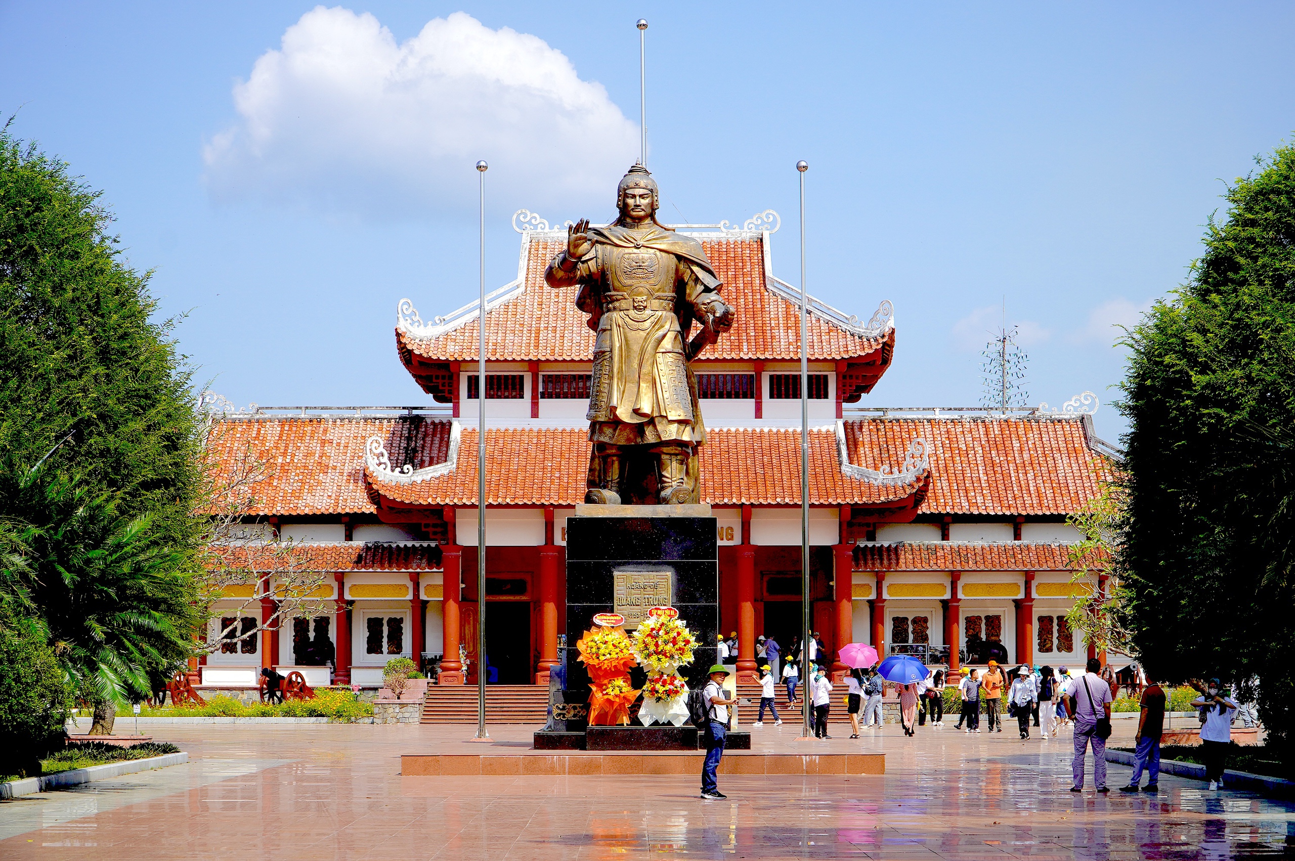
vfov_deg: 18.1
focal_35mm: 75
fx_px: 2695
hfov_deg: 27.0
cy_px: 430
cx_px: 648
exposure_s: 1/200
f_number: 10
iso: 100
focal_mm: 50
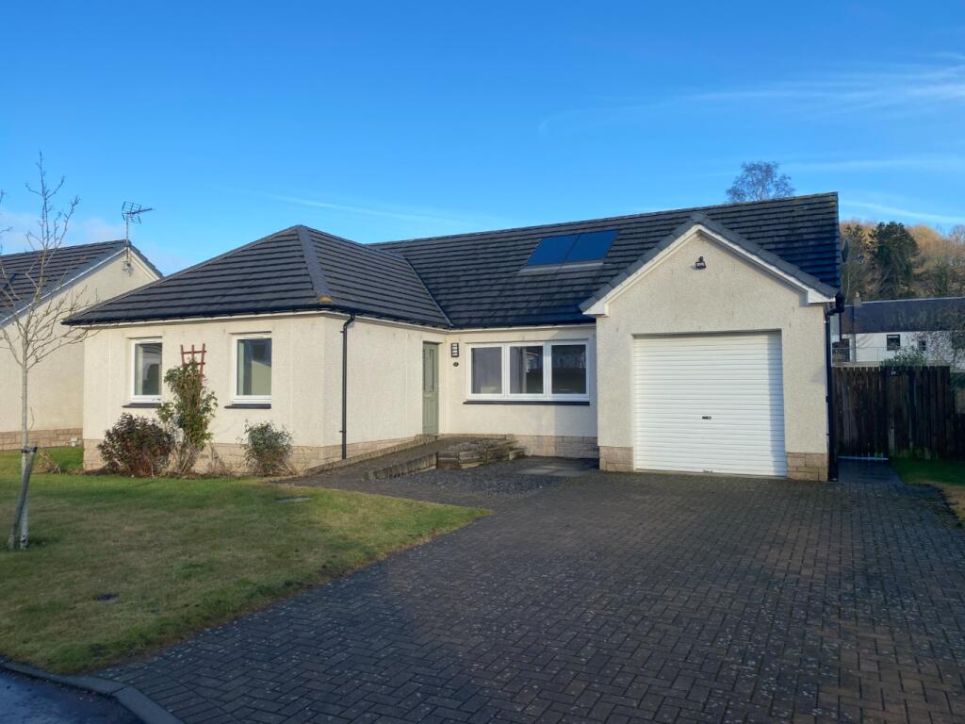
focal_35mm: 26
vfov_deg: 53.1
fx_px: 725
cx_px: 482
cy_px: 362
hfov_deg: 67.3
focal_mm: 4.25
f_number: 1.8
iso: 32
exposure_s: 1/1464
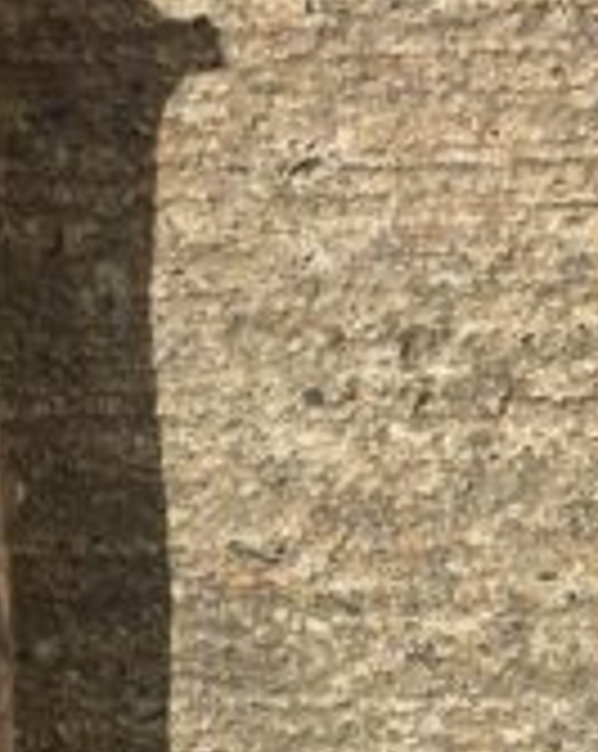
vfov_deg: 14.0
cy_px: 747
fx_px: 3017
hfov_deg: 11.2
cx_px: 571
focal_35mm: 136
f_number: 2.2
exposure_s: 1/2564
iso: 25
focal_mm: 4.15
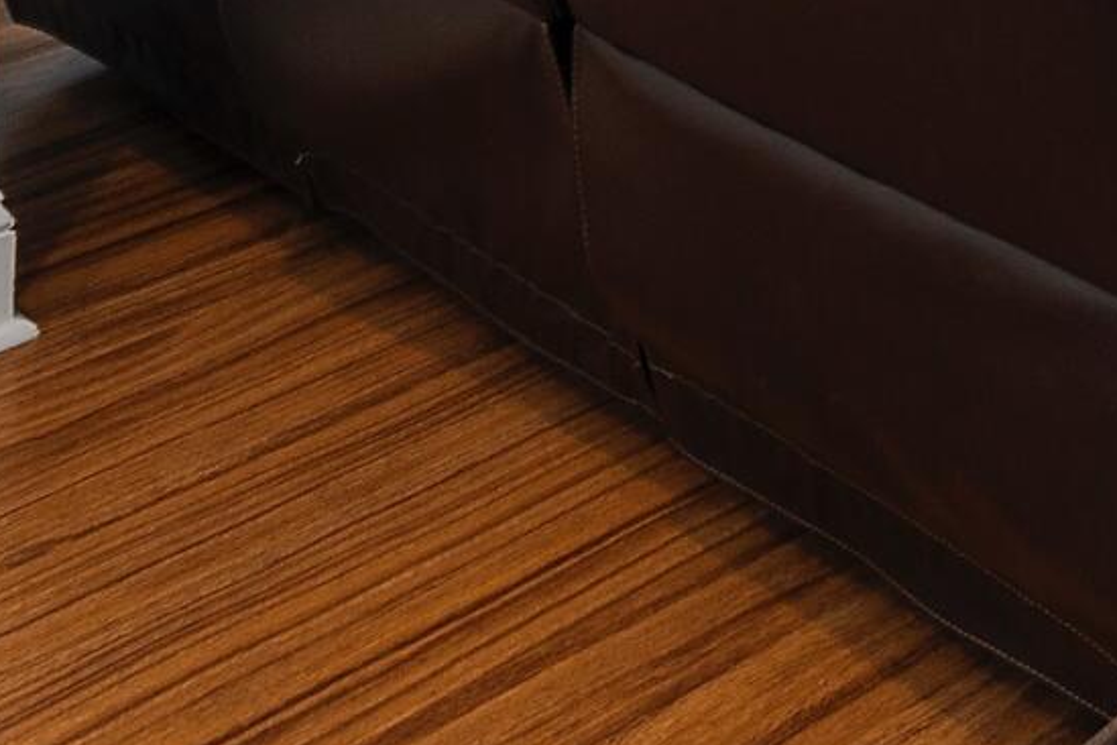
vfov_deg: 12.8
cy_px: -1044
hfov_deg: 20.4
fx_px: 2544
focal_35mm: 82
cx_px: 1770
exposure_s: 1/10
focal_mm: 10
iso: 100
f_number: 4.5
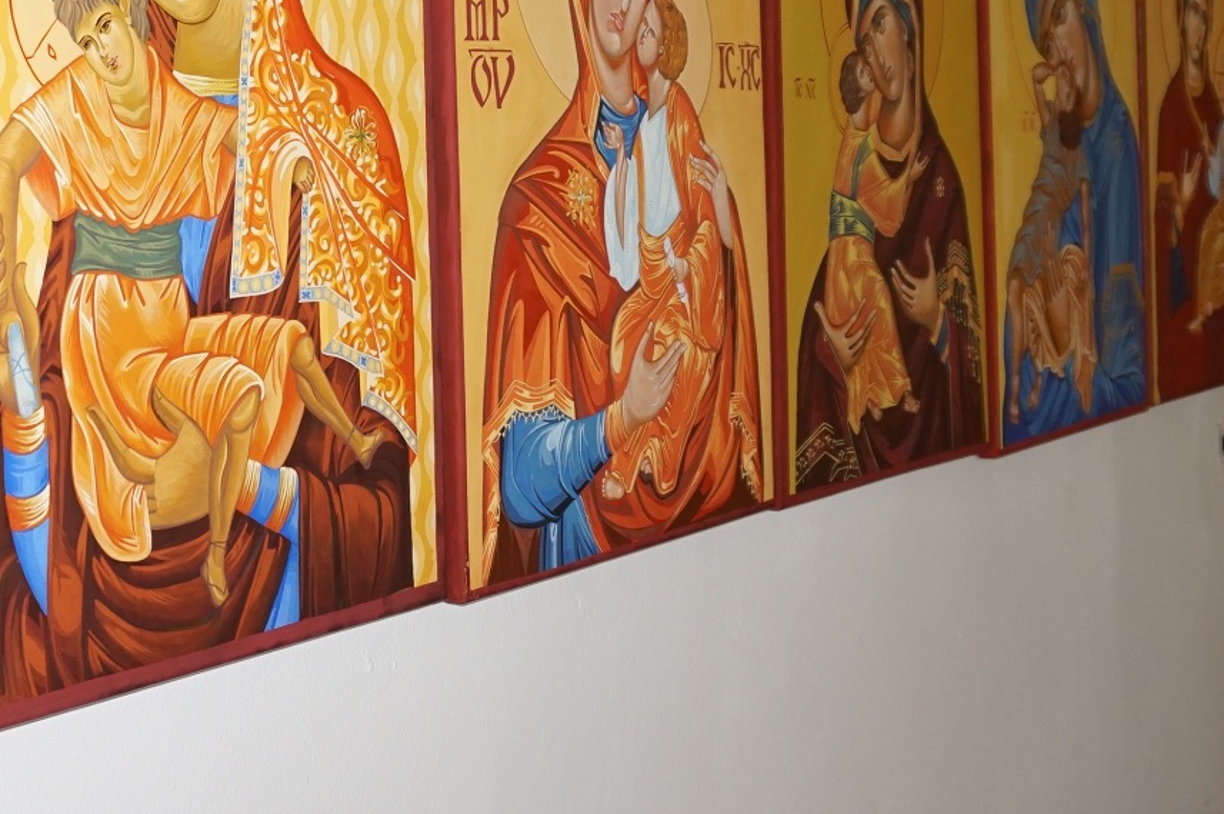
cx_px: 157
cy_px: 154
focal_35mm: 56
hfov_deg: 34.0
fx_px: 1902
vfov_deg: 23.8
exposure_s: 1/160
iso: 640
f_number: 4
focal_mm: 16
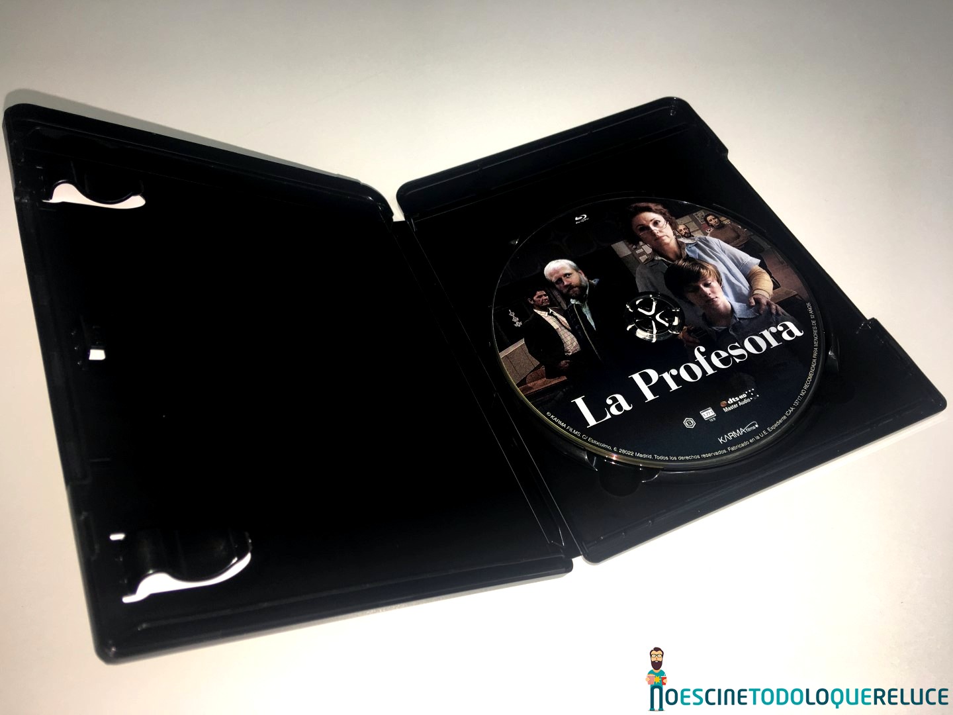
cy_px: 358
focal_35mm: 29
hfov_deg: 61.7
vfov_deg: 48.2
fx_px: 798
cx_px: 476
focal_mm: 4.15
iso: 25
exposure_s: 1/35
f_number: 2.2
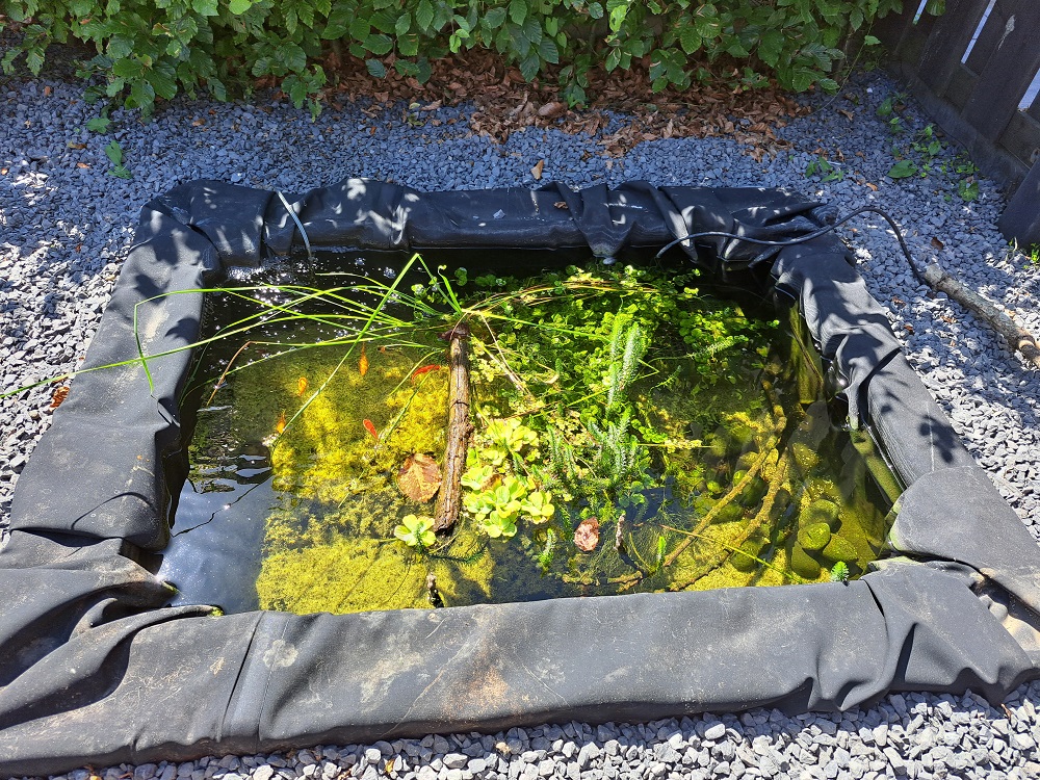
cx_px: 520
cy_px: 390
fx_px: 721
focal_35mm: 24
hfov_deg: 71.6
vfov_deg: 56.8
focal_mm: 5.23
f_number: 1.8
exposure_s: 1/458
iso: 50
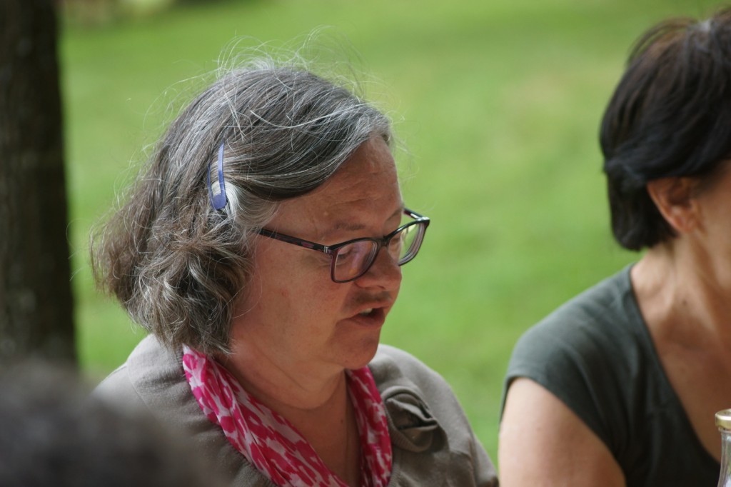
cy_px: 244
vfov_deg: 7.0
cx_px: 366
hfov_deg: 10.6
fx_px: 3958
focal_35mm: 195
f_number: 4
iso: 250
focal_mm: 130
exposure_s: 1/200
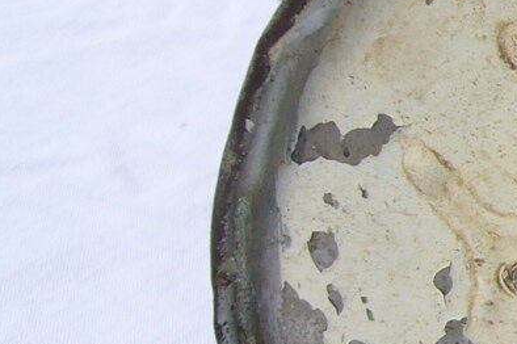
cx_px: 1046
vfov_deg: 9.2
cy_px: 311
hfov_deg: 12.2
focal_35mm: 148
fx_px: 2124
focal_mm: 5.8
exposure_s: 1/100
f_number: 2.8
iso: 80
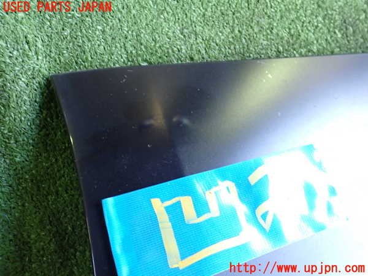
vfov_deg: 46.8
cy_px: 138
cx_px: 184
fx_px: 319
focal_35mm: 30
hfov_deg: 60.0
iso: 640
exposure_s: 1/30
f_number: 2.3
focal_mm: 5.4
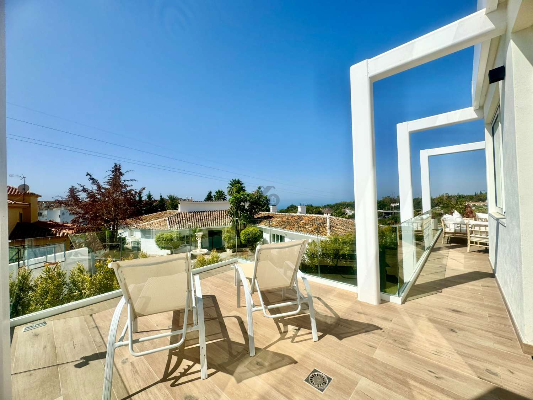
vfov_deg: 85.7
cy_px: 200
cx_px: 266
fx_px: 216
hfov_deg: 102.1
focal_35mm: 14
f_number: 2.2
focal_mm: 2.22
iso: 50
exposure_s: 1/3906
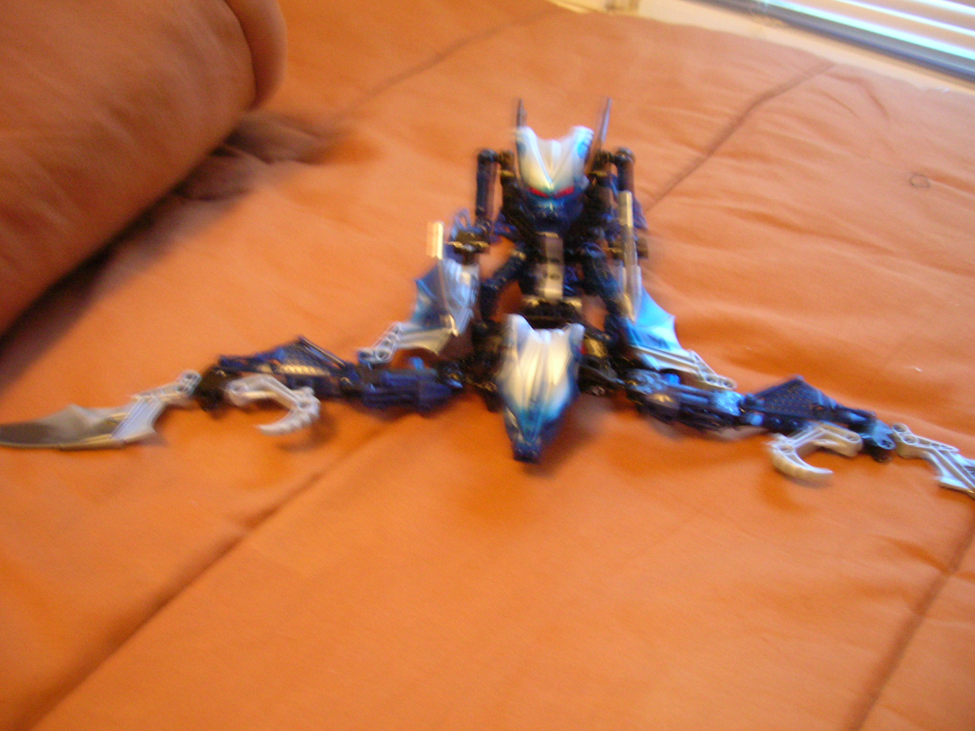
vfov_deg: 41.8
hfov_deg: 54.0
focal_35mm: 34
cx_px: 488
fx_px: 958
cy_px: 366
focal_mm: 5.7
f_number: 2.9
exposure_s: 1/2.9
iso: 200
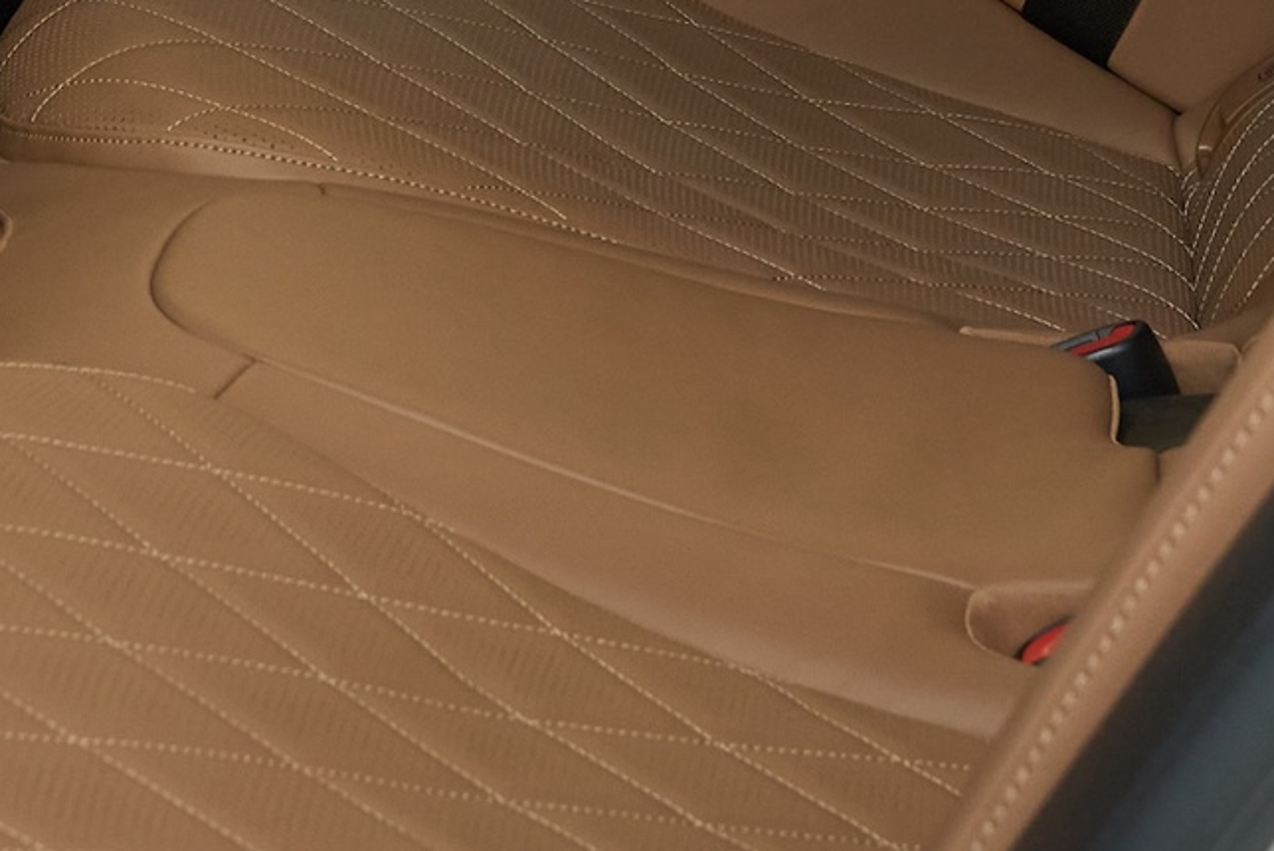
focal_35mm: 149
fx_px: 5275
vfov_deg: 8.9
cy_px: -498
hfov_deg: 13.7
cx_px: 362
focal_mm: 25
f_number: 5
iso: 320
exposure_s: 1/400
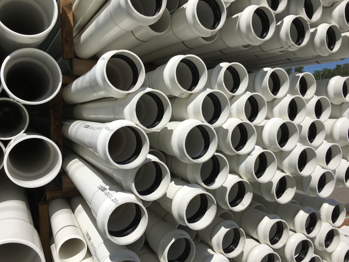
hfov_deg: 61.7
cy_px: 131
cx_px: 174
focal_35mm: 29
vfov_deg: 48.2
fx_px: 292
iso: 25
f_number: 2.2
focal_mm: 4.15
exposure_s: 1/4525
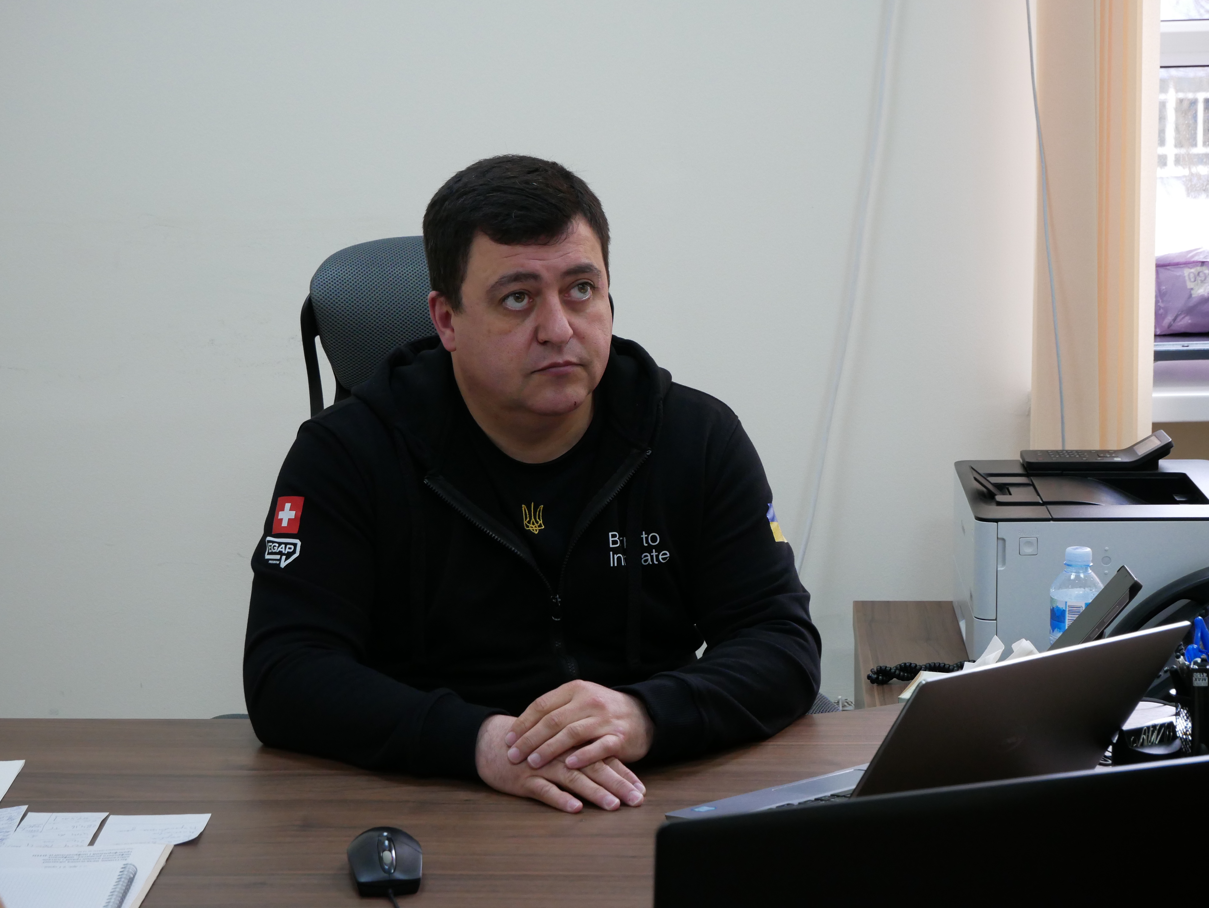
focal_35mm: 66
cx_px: 604
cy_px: 454
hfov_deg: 29.4
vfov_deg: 22.3
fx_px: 2306
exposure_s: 1/80
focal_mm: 33
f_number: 5.1
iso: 1250
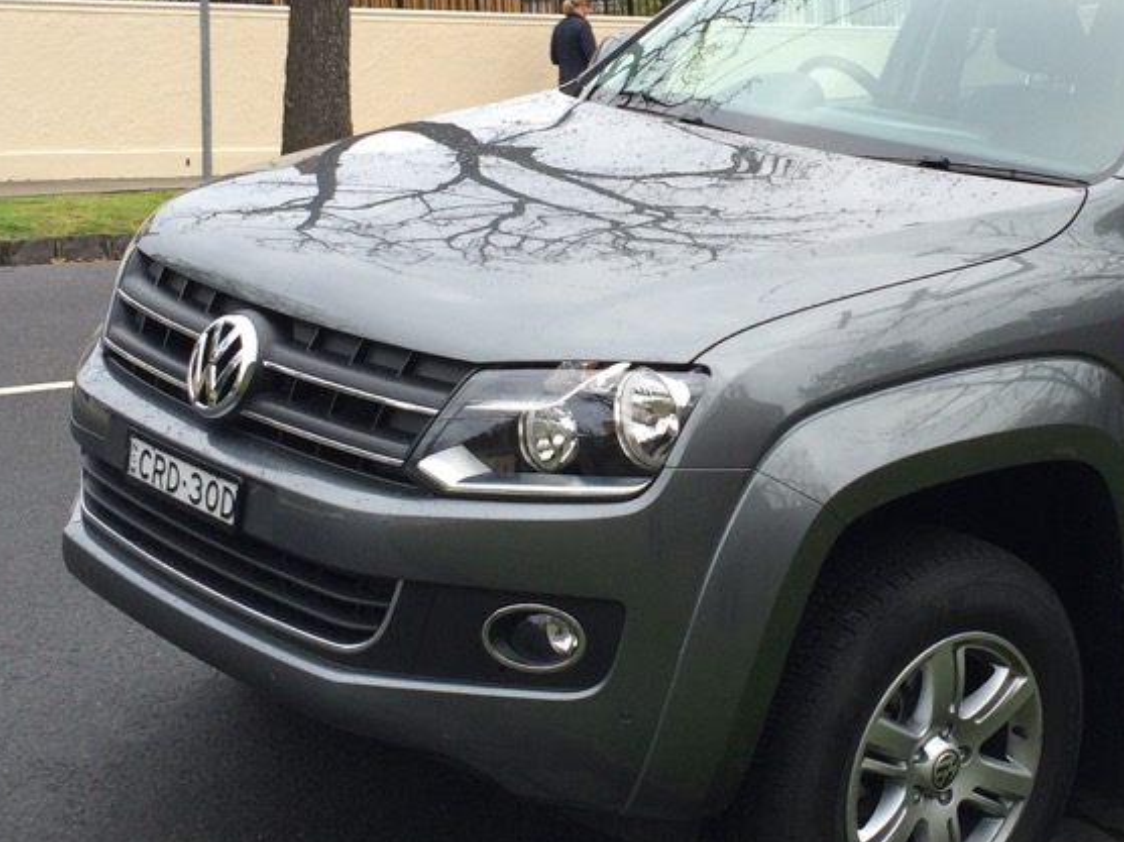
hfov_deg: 27.9
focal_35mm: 69
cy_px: 252
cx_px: 789
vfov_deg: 21.2
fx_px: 2239
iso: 50
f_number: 2.2
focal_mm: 4.12
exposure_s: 1/120
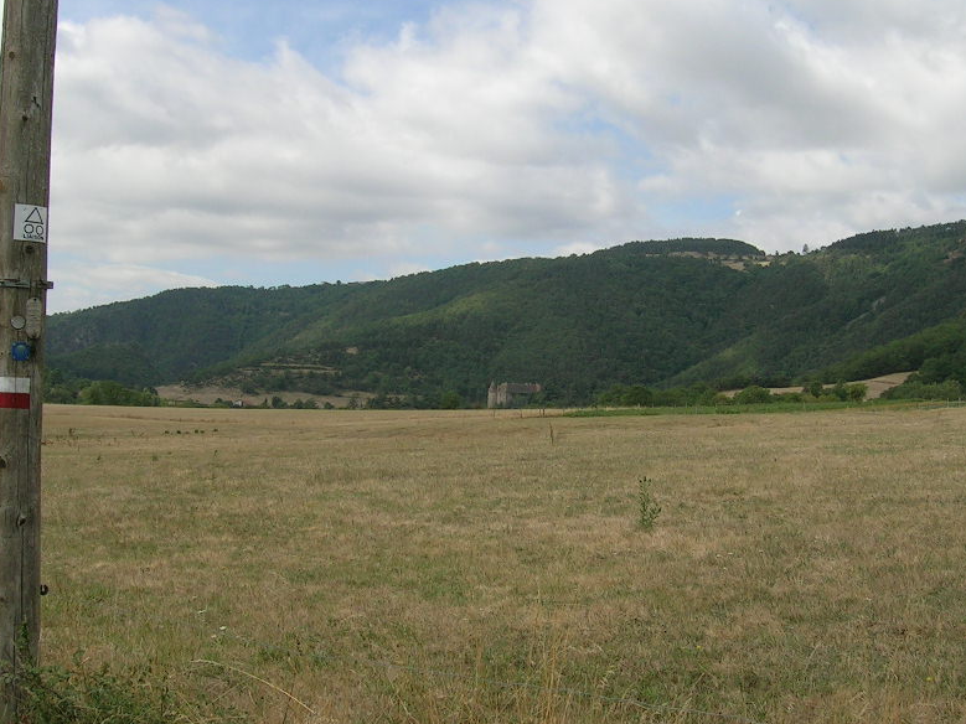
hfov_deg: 41.2
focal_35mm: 46
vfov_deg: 31.5
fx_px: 1283
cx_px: 547
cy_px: 319
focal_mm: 5.4
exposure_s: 1/480
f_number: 4.8
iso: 50
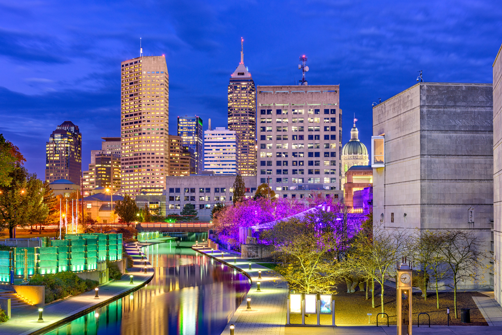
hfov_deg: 37.5
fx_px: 739
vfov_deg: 25.5
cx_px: 252
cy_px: 183
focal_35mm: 53
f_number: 8
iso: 100
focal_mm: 48
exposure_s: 30
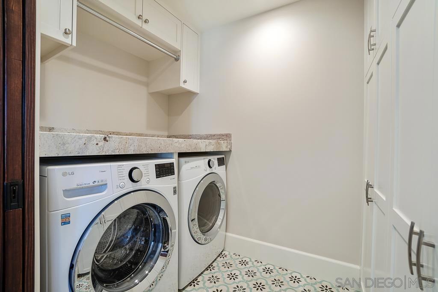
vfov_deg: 77.3
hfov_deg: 100.4
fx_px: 183
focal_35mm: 15
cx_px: 219
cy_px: 146
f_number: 7.1
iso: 100
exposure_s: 1/5
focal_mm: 10
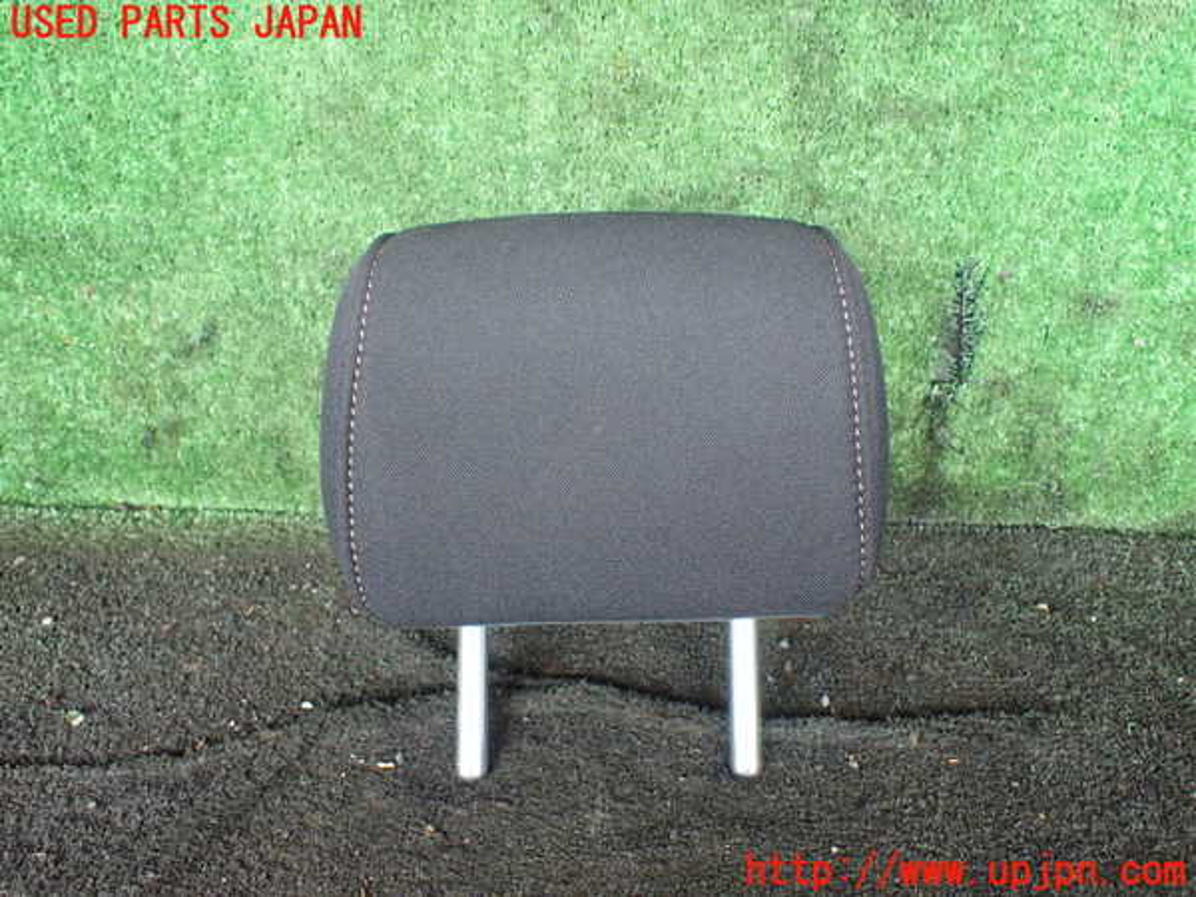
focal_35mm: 30
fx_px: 1037
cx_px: 598
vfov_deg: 46.8
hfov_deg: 60.0
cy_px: 448
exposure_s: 1/40
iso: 800
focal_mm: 5.4
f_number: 2.3
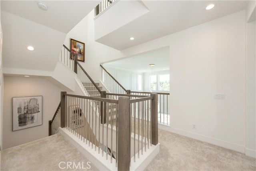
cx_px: 128
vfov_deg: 81.2
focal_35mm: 14
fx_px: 100
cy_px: 86
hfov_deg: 104.2
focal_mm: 14
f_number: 5.6
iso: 250
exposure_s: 1/125
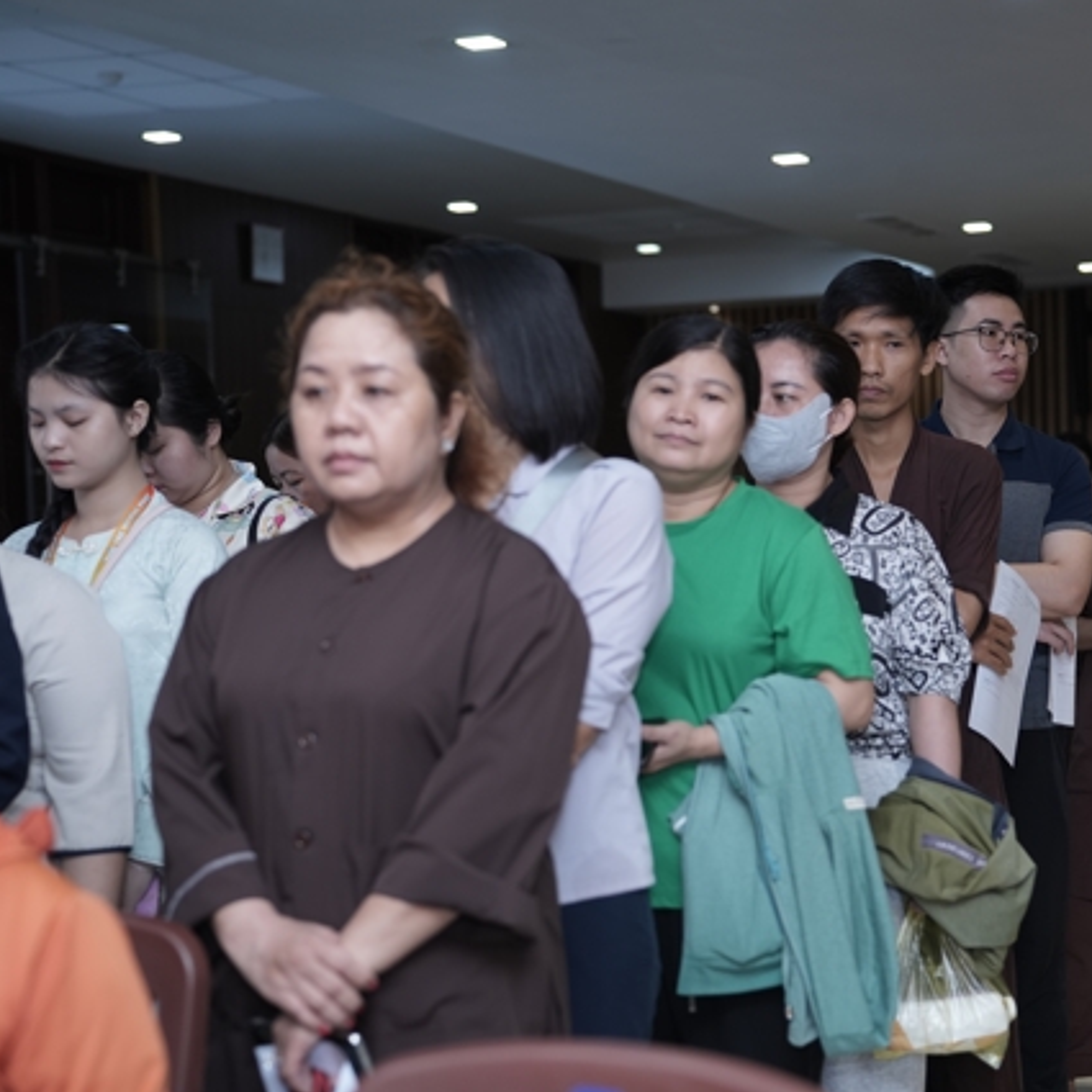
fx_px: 2320
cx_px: 722
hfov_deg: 26.3
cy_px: 538
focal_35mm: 65
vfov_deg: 26.5
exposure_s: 1/250
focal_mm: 50
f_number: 2.5
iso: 500
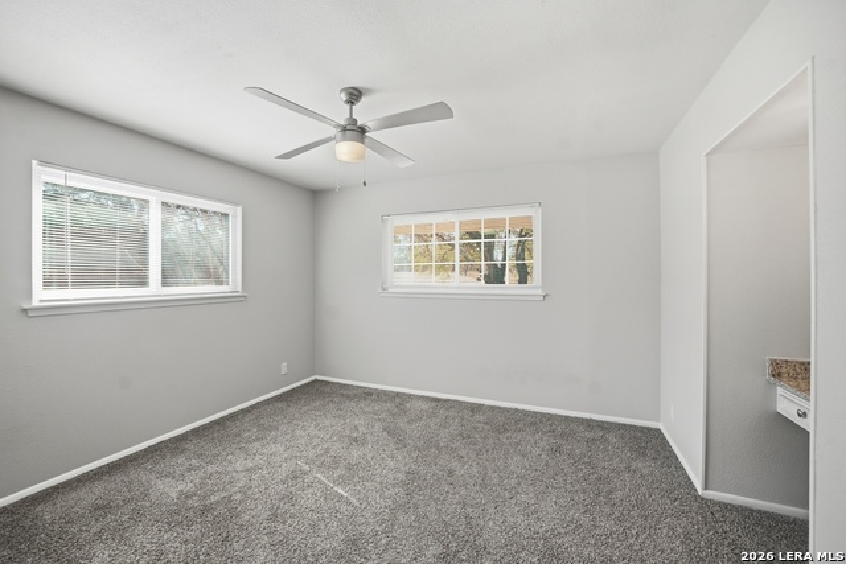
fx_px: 306
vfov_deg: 85.5
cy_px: 282
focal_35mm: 13
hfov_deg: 108.3
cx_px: 423
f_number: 8
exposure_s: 1/80
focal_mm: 9
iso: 250
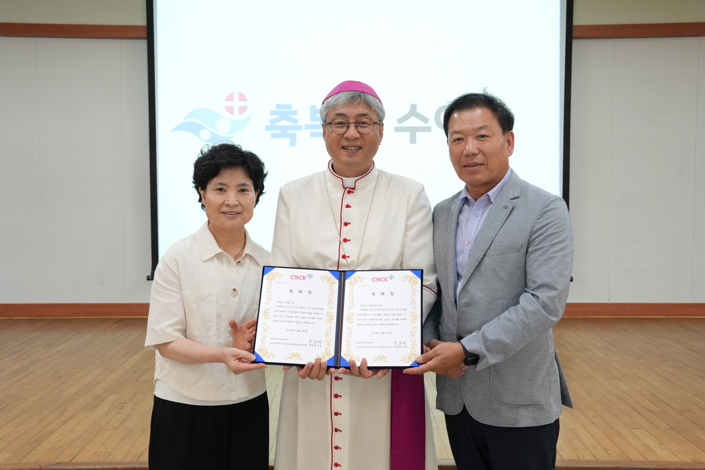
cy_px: 235
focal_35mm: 46
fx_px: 901
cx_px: 352
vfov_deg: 29.2
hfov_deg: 42.7
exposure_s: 1/50
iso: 1250
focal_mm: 46
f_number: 7.1
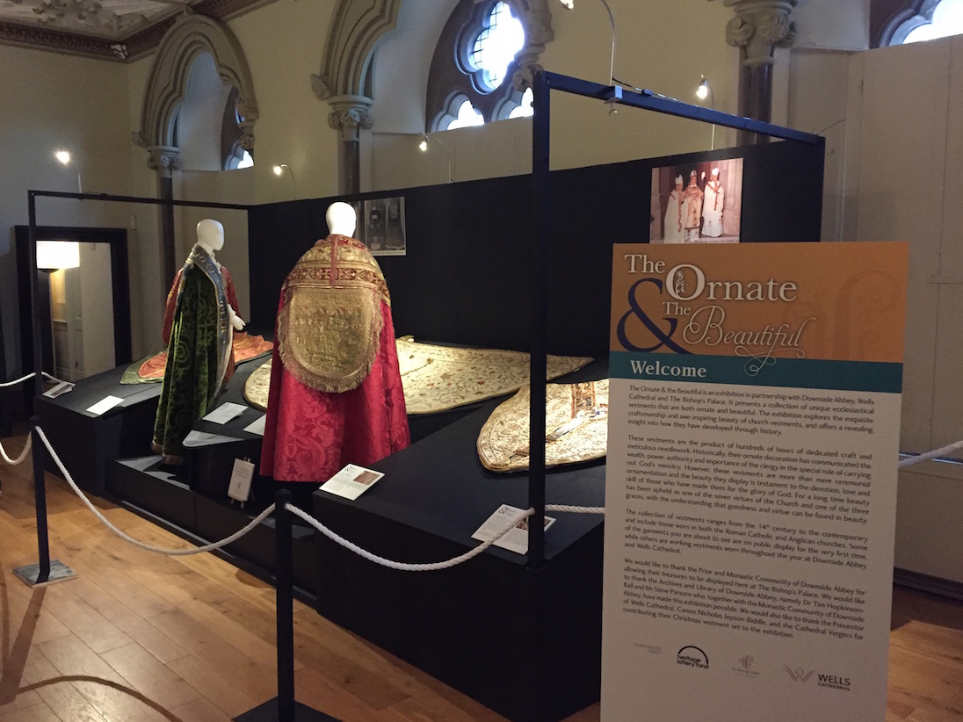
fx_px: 835
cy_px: 360
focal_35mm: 30
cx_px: 469
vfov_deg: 46.8
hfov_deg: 60.0
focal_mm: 4.15
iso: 400
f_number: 2.2
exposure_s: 1/17
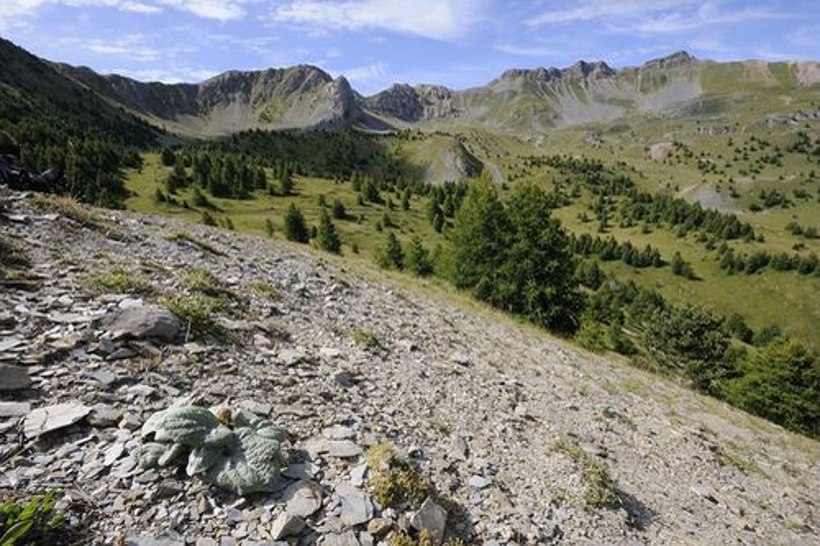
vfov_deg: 77.3
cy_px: 273
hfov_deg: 100.4
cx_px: 410
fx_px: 342
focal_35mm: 15
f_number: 16
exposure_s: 1/80
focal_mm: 10
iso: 200
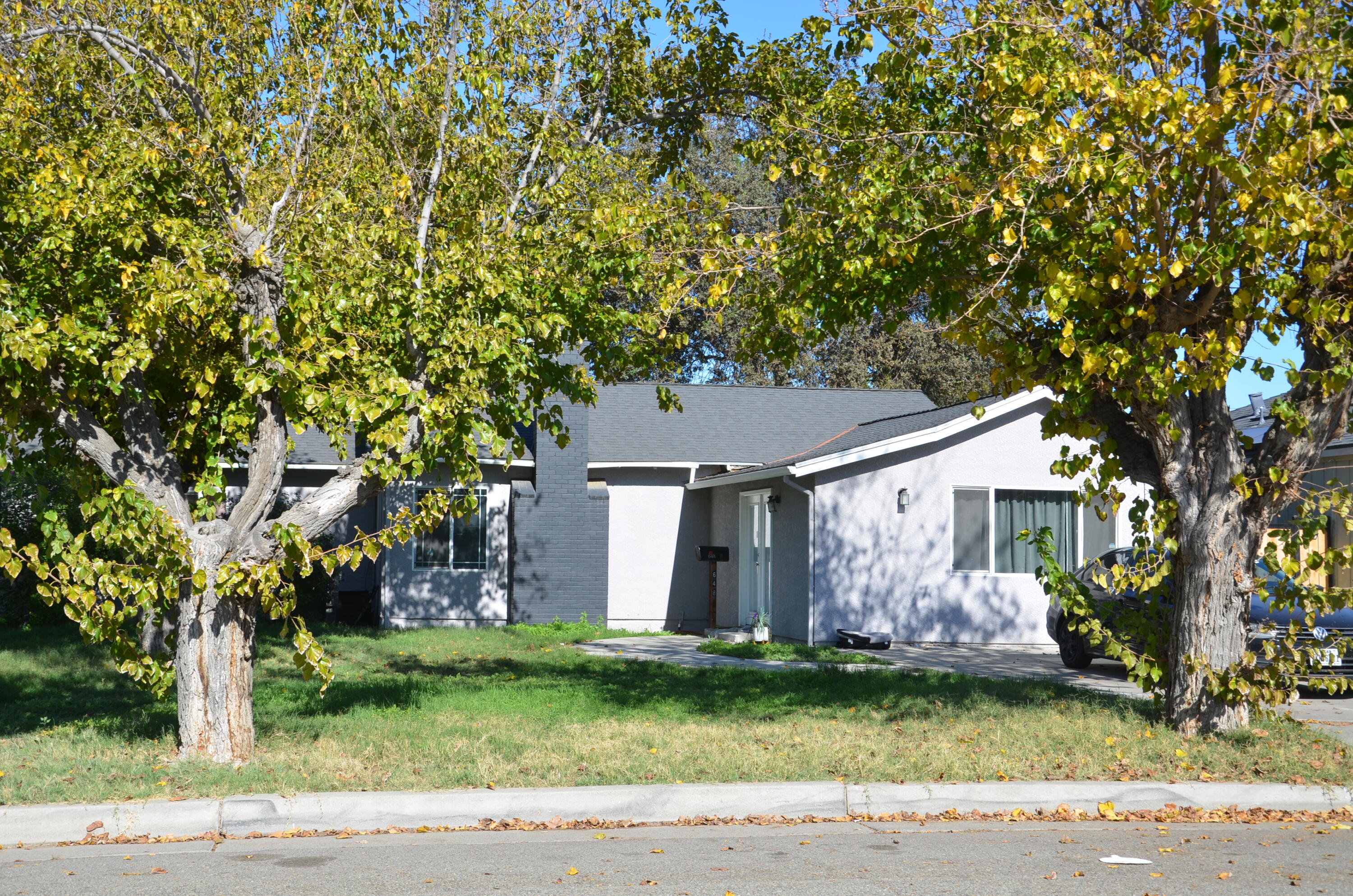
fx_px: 1688
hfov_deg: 43.7
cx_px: 676
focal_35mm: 45
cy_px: 448
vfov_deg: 29.7
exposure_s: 1/250
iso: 100
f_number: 8
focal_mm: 30
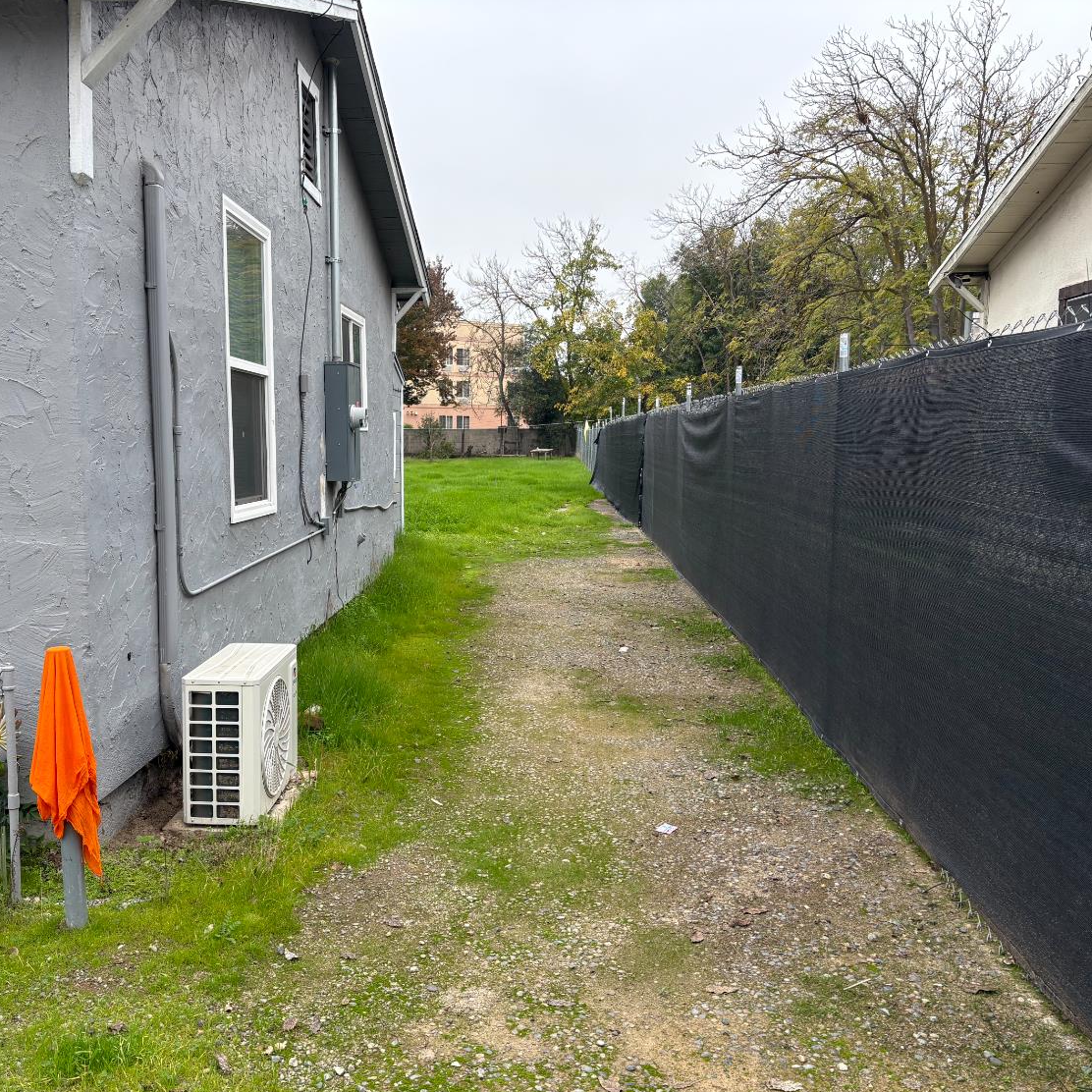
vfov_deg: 52.5
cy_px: 549
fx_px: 1106
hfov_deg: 52.1
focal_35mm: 31
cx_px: 432
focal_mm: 5.96
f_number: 1.6
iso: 50
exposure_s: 1/132
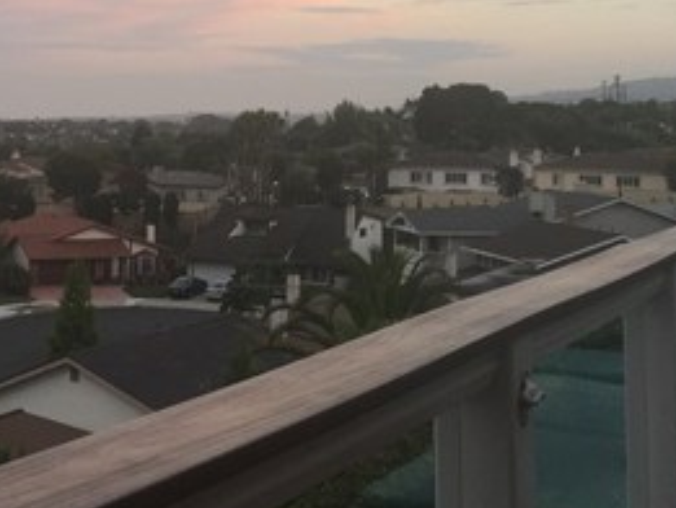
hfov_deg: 26.9
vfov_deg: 20.4
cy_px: 80
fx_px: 1387
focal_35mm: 71
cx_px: 135
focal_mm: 4.15
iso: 40
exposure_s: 1/60
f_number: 2.2
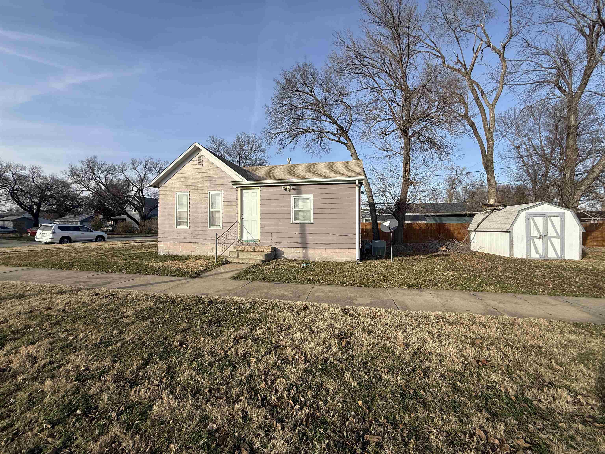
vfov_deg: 85.7
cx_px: 302
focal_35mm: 14
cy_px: 227
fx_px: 245
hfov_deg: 102.1
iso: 50
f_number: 2.2
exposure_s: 1/1656
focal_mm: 2.22
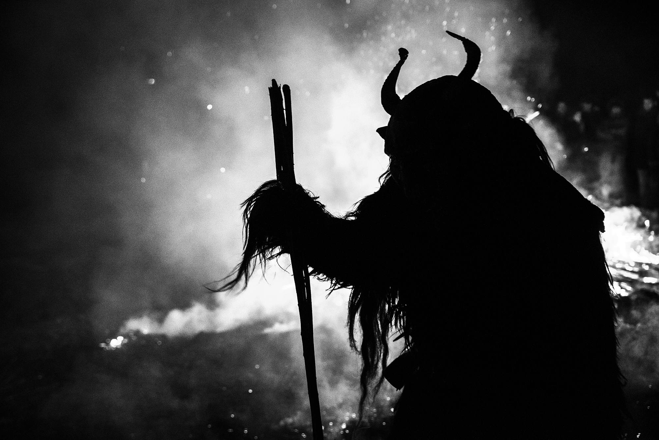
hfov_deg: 41.1
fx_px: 879
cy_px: 220
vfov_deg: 28.1
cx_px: 330
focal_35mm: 48
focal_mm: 48
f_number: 2.8
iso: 4000
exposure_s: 1/250
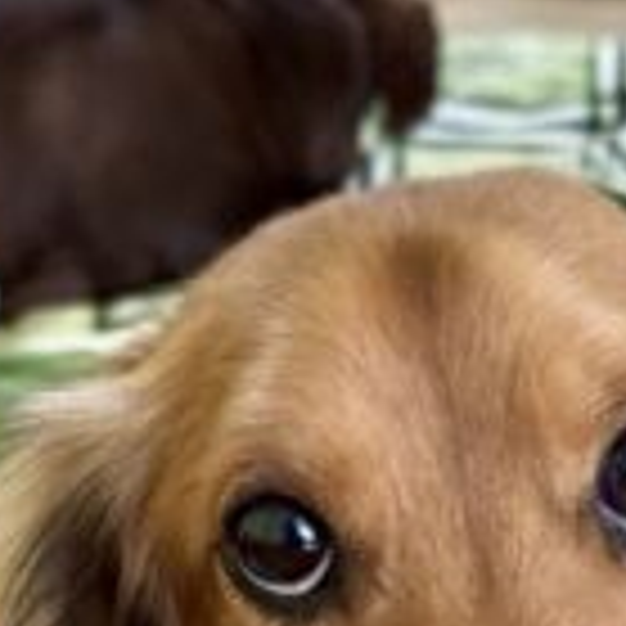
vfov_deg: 13.7
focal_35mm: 122
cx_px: 464
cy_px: 820
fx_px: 2496
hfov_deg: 14.2
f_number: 1.78
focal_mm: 6.76
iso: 500
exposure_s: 1/40
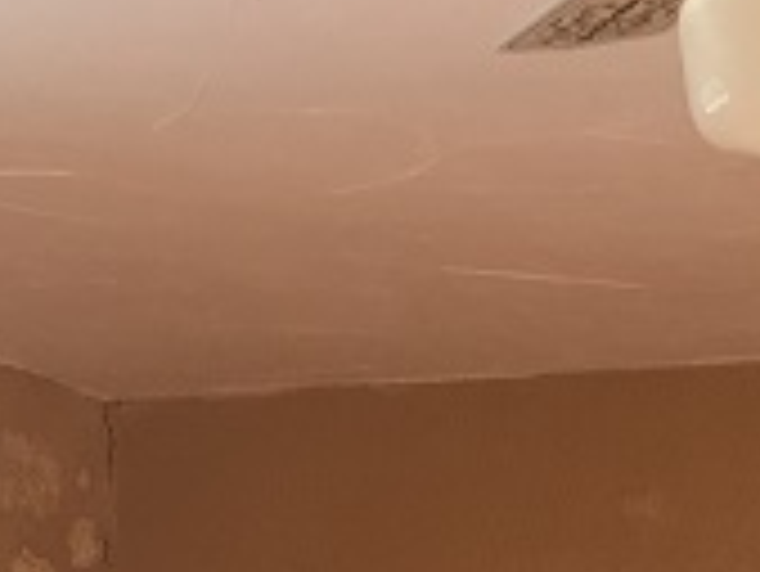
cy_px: 1207
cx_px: 405
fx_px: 3010
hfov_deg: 14.4
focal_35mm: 137
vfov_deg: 9.9
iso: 25
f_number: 2.2
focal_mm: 4.15
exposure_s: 1/33
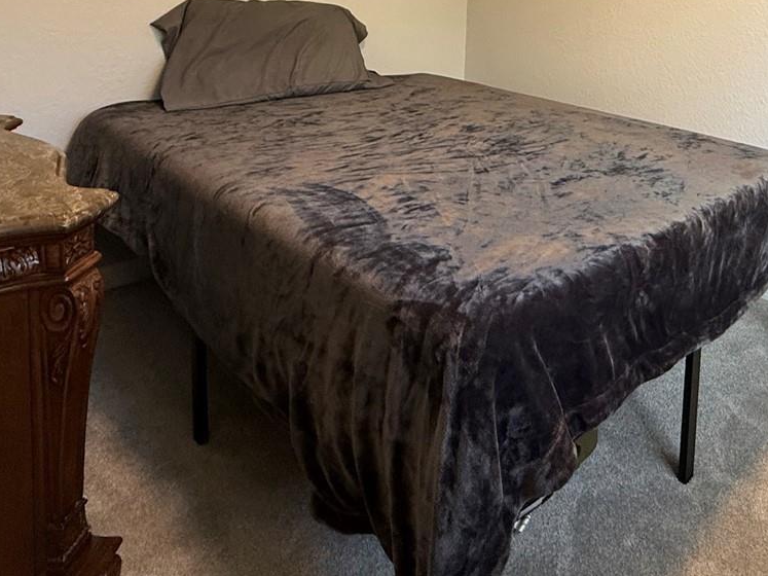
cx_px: 598
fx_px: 665
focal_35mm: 30
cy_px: 28
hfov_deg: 56.3
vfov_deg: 41.9
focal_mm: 2.22
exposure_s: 1/120
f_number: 2.2
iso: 250
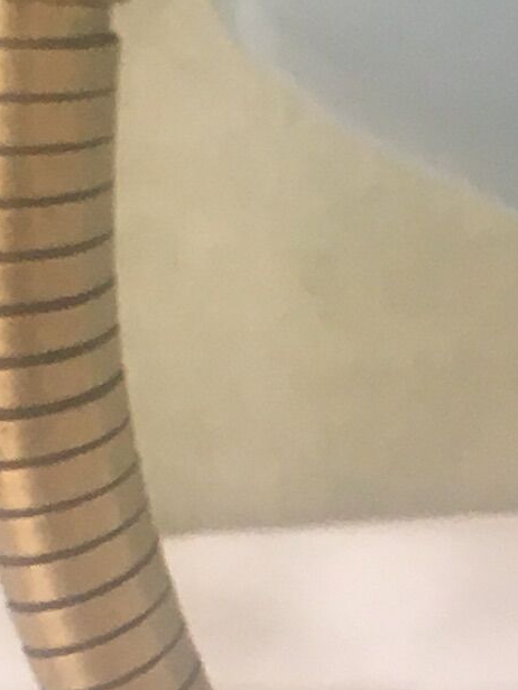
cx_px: 873
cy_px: 789
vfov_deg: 10.3
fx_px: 3787
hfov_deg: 7.6
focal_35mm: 190
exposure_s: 1/33
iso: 64
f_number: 2.2
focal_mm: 4.15
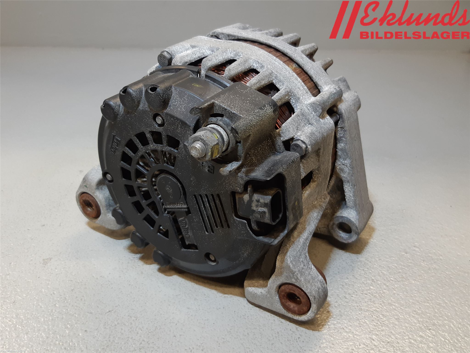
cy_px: 176
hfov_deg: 67.3
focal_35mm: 26
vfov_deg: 53.1
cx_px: 235
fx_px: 353
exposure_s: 1/50
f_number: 1.7
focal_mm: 3.93
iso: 64
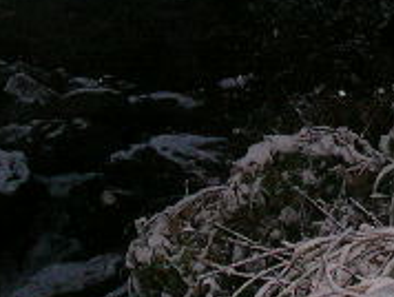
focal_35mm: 133
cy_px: 73
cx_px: 157
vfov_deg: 11.1
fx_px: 1516
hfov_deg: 14.8
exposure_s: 1/60
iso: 200
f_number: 2.8
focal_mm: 5.7
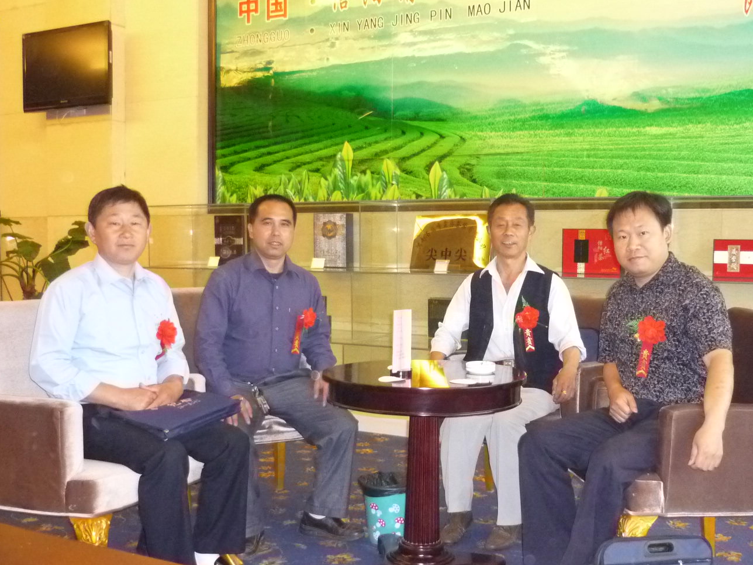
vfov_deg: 35.1
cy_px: 312
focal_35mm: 41
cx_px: 454
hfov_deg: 45.5
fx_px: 892
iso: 800
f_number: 2.8
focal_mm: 5.5
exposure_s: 1/30
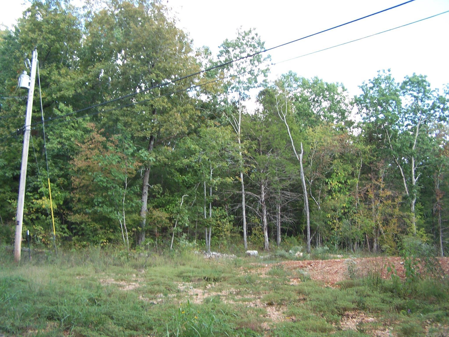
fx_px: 493
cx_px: 224
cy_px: 168
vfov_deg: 37.7
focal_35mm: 38
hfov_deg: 49.0
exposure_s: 1/125
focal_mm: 6.3
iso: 80
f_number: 2.8
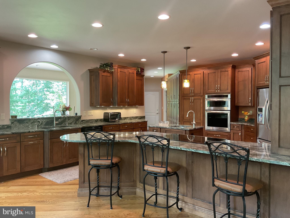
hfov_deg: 61.7
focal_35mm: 29
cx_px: 145
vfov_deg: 48.2
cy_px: 109
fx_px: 243
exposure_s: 1/60
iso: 125
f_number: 1.8
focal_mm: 3
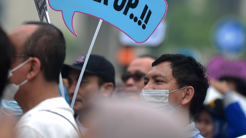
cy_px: 13
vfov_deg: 3.7
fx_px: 2159
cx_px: 125
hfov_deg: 6.5
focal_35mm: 331
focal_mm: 200
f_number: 3.2
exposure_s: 1/250
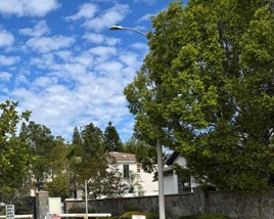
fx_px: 454
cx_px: -20
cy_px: 189
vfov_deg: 26.4
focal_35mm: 56
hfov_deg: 30.4
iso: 80
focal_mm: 6.76
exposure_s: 1/4608
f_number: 1.78
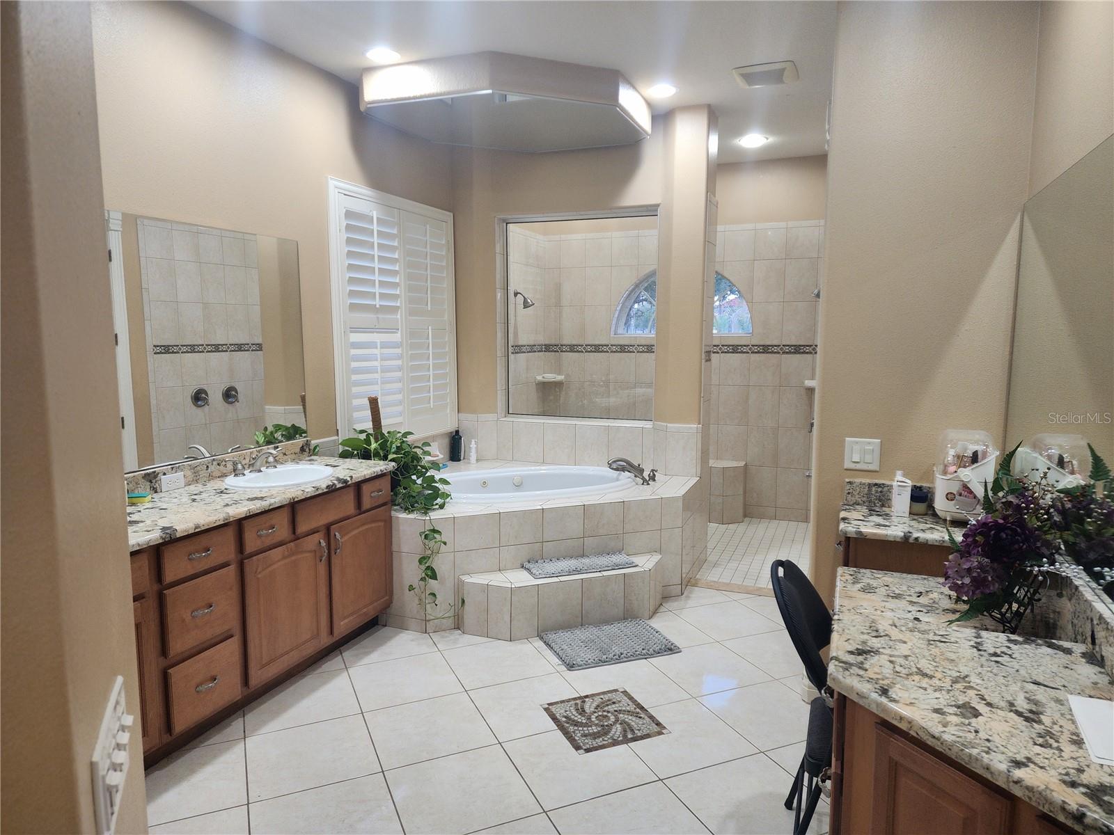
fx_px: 740
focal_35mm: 23
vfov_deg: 58.9
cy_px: 418
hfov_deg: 73.9
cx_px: 557
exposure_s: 1/60
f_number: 1.8
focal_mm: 6.4
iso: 160
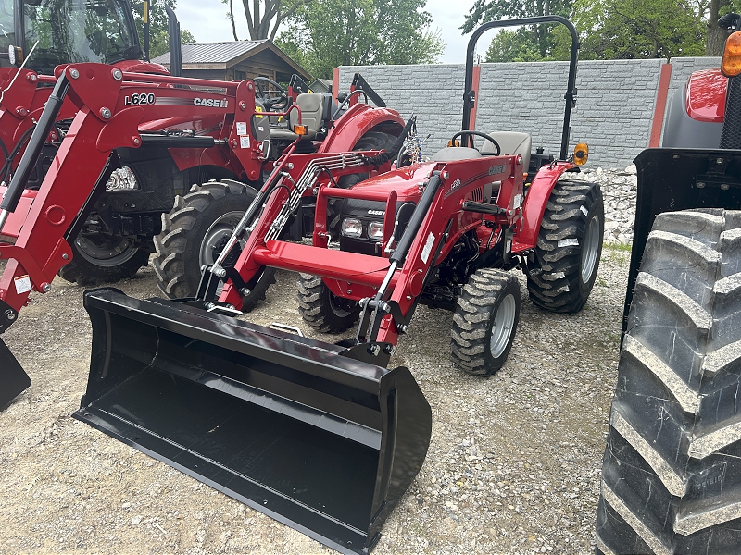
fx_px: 557
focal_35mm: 26
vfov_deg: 53.1
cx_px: 370
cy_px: 278
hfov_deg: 67.3
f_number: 1.5
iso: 50
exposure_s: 1/302
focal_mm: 5.7
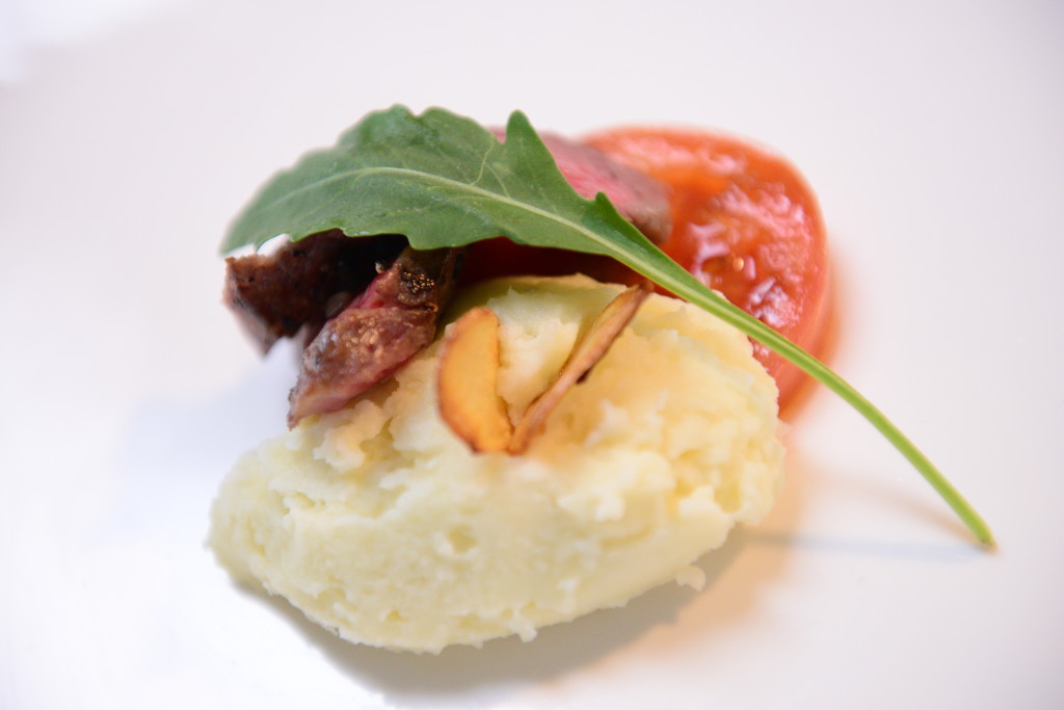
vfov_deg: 19.5
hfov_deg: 28.8
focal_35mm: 70
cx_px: 532
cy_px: 355
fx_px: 2069
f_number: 3.5
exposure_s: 1/400
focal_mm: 70
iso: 3200
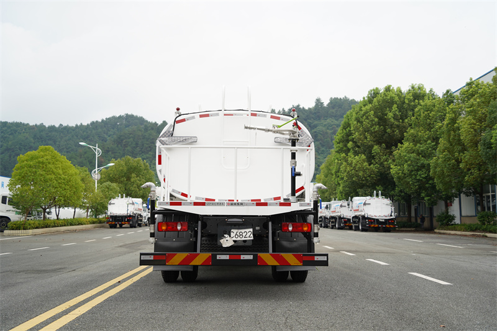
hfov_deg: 44.5
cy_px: 166
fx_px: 607
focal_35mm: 44
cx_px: 248
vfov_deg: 30.5
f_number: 3.5
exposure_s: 1/400
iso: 100
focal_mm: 44
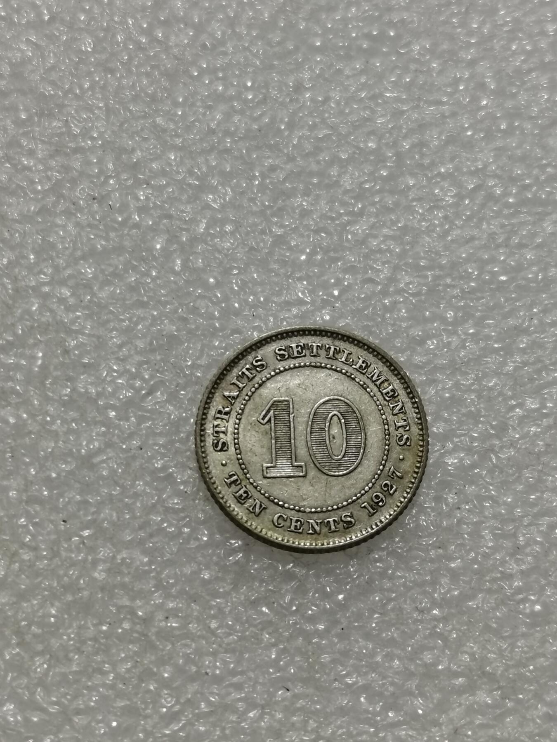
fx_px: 1631
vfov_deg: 25.7
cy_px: 371
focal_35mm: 76
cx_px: 278
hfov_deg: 19.4
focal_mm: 5.58
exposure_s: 1/120
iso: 64
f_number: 1.8
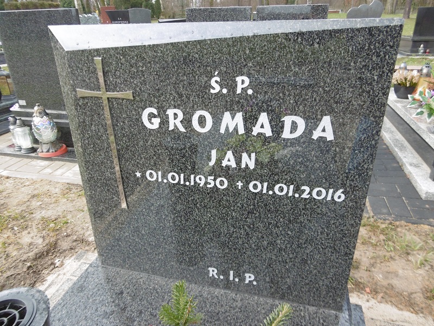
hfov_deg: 71.6
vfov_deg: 56.8
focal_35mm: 24
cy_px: 163
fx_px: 301
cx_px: 217
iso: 100
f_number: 3.1
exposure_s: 1/160
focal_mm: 4.3
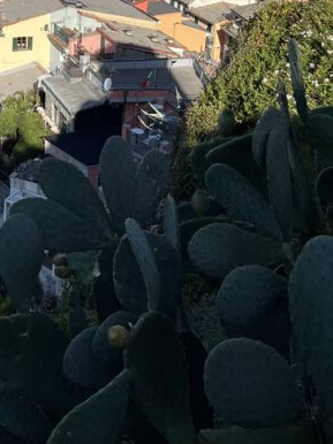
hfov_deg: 20.0
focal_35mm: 69
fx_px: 886
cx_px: -67
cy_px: -68
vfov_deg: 25.7
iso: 50
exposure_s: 1/4016
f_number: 1.6
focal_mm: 5.1
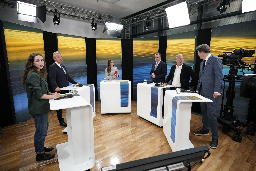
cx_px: 128
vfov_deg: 64.6
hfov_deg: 86.9
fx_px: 135
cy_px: 86
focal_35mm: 19
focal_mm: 19
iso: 5000
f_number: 3.2
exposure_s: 1/1250
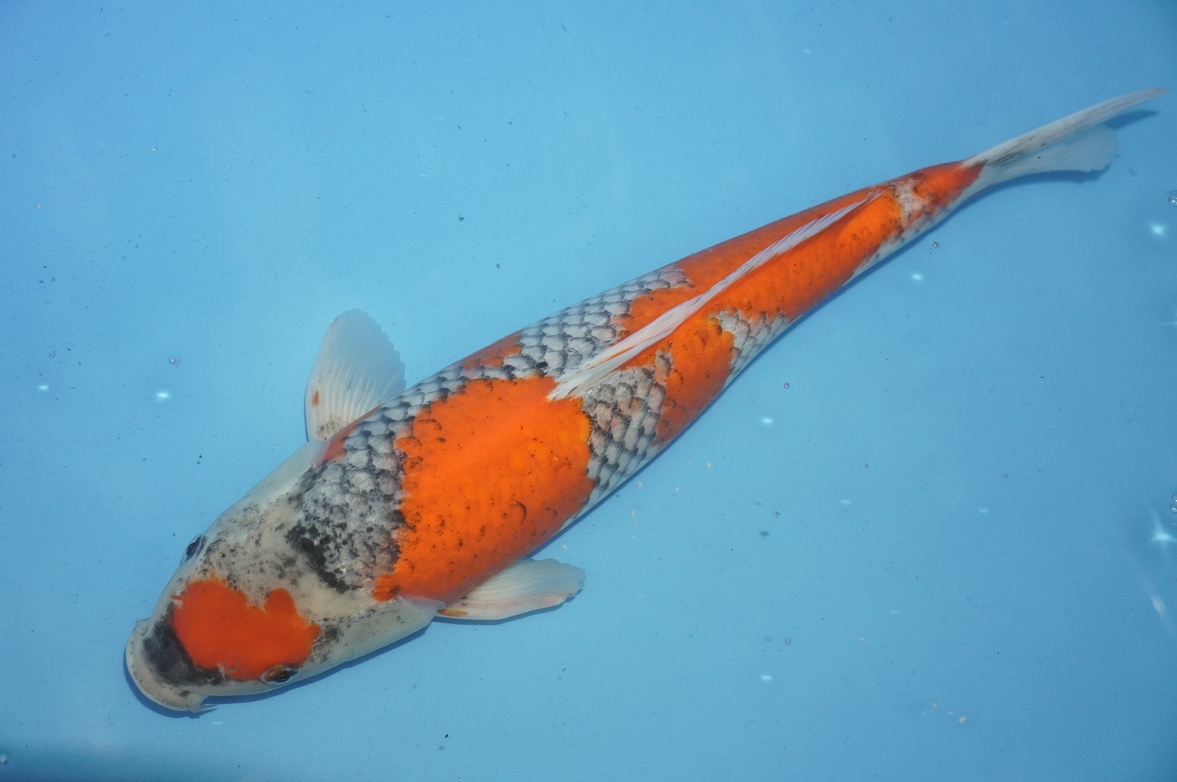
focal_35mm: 54
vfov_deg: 25.0
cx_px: 588
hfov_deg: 36.9
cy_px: 391
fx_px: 1764
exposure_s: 1/160
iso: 1000
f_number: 4.5
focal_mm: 36
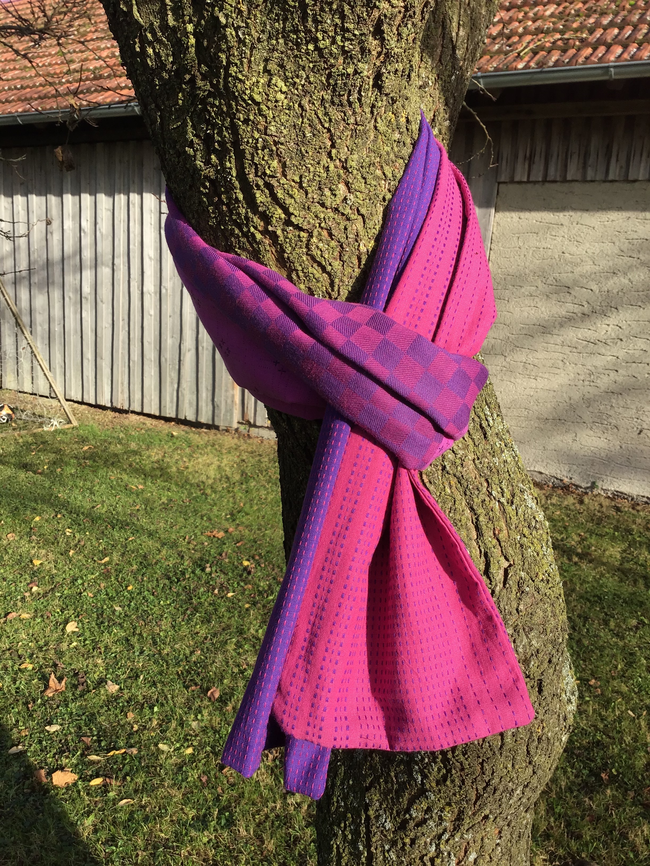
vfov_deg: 58.4
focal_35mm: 31
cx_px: 325
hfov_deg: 45.4
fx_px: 776
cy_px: 433
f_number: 2.4
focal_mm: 3.3
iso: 25
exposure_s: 1/443
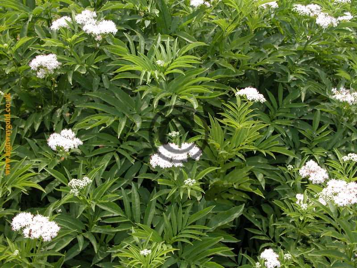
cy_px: 134
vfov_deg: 22.3
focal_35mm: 66
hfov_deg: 29.4
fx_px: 681
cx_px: 178
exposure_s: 1/265
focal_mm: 16.8
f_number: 5.2
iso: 100
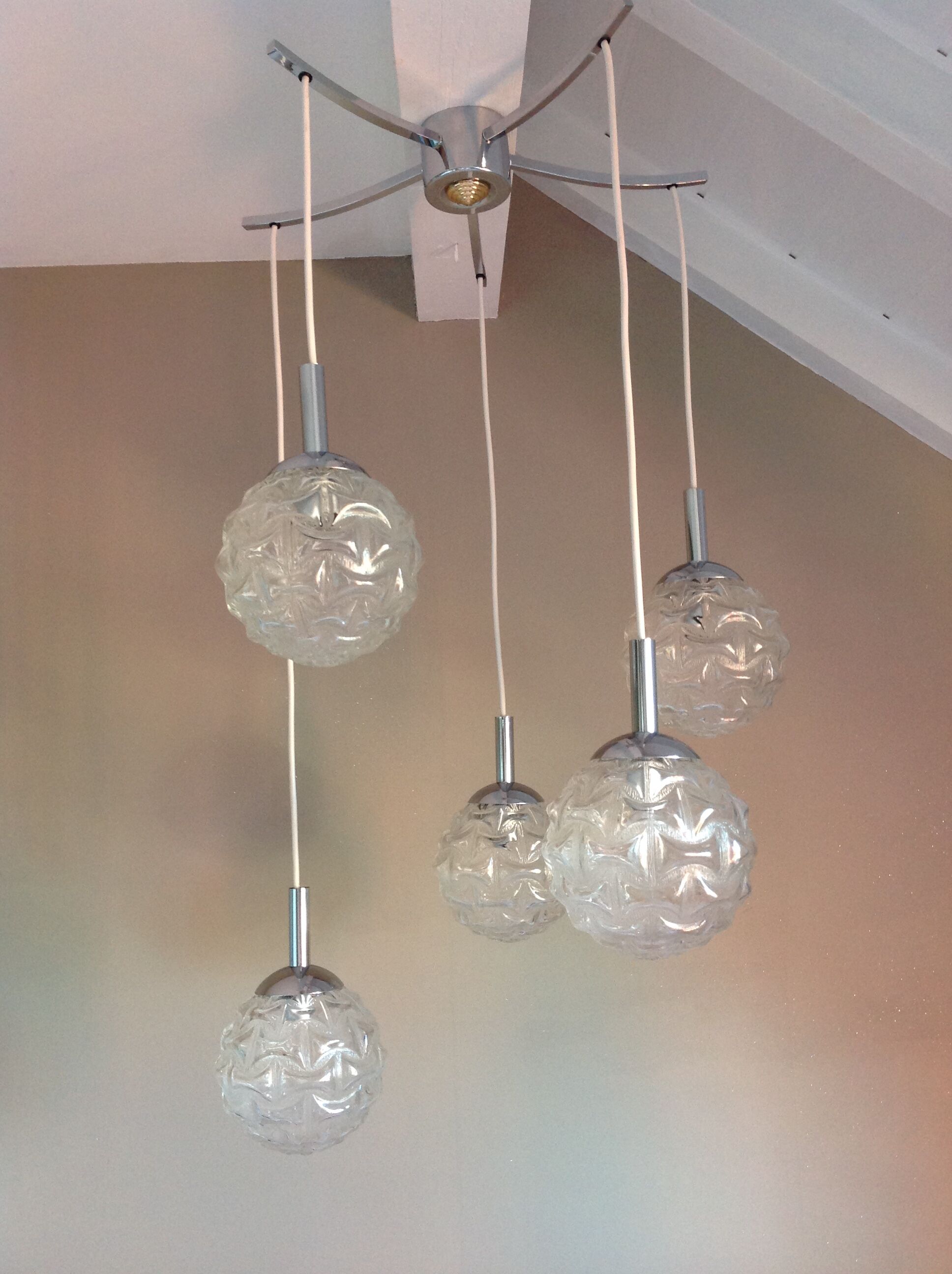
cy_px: 637
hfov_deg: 40.6
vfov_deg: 52.7
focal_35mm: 35
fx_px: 1287
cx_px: 476
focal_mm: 4.28
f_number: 2.4
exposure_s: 1/15
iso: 125
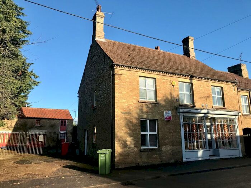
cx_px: 126
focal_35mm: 28
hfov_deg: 63.4
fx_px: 203
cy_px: 94
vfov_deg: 49.7
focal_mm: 3.99
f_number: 1.8
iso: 20
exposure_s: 1/1597
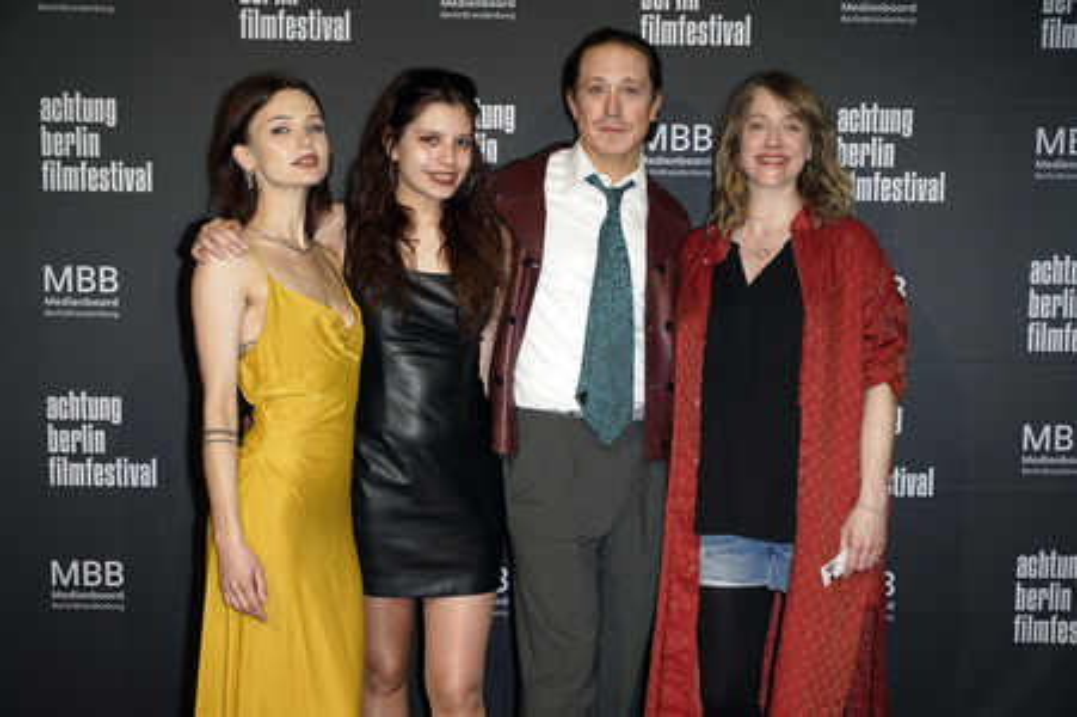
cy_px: 358
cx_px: 538
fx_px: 1345
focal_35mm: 45
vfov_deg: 29.8
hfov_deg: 43.6
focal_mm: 45
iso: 320
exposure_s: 1/200
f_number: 5.6
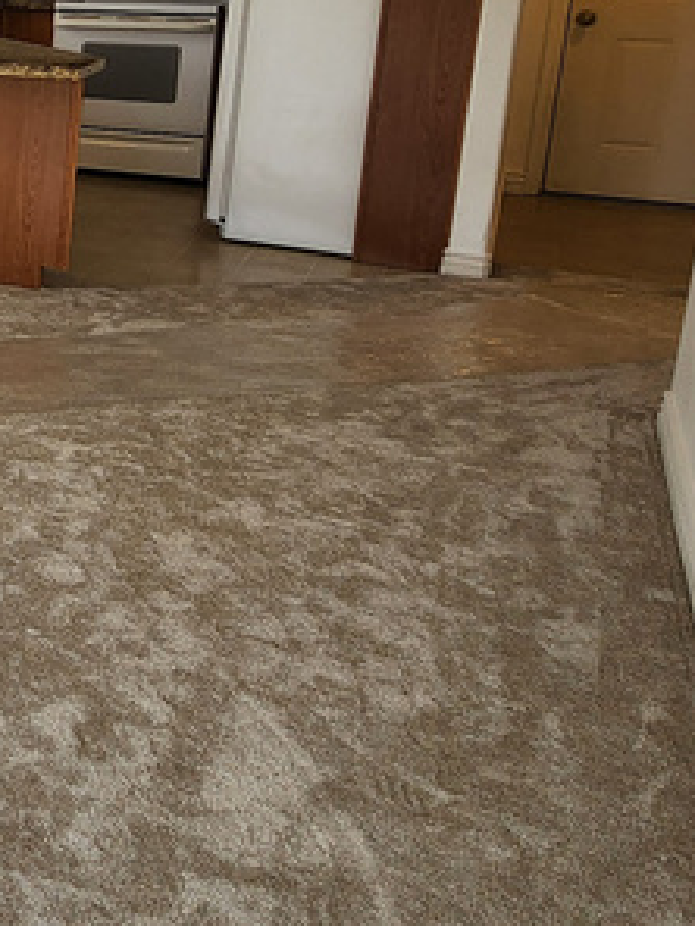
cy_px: 163
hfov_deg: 20.8
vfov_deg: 40.1
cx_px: -585
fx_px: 1205
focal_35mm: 45
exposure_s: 1/120
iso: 80
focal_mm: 2.2
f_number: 2.2
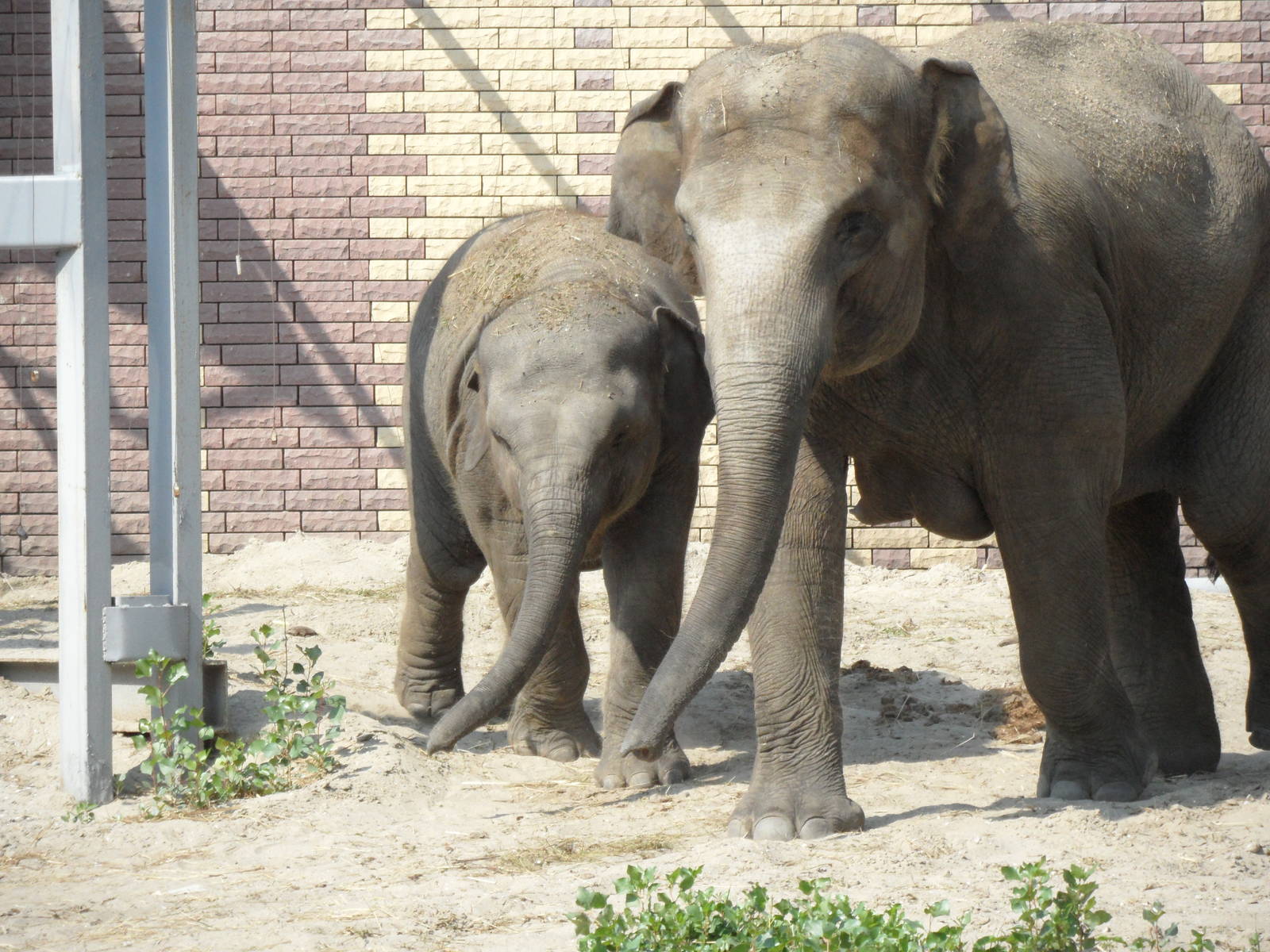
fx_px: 9906
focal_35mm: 270
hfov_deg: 7.3
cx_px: 635
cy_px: 476
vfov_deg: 5.5
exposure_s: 1/750
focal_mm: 44.4
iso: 200
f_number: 5
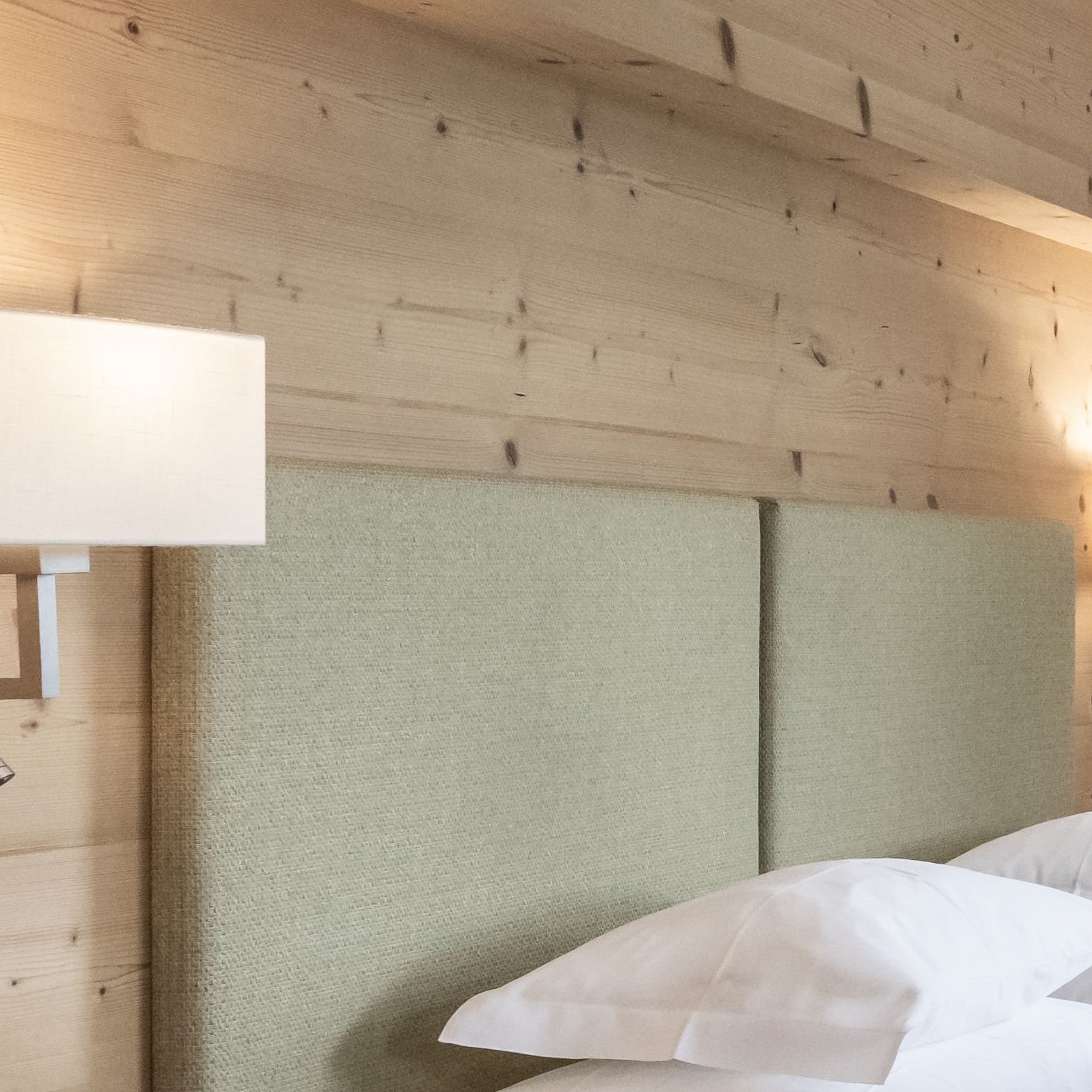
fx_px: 2545
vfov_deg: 24.2
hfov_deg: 17.0
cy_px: 594
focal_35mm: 71
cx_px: 2250
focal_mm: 15.5
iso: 1600
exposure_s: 1/250
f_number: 7.1
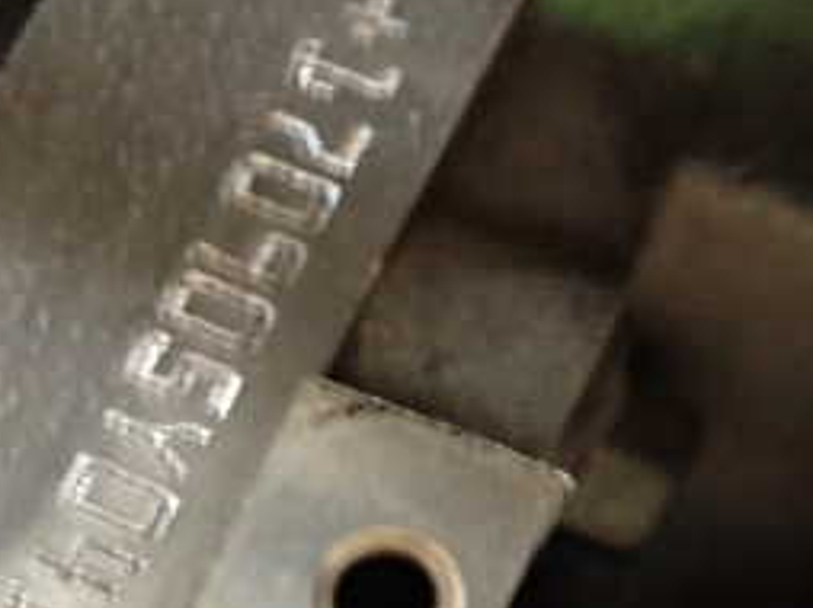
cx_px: -115
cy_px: 630
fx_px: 1666
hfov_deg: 25.2
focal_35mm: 71
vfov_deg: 20.0
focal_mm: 5.4
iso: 800
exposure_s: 1/8
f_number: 2.3
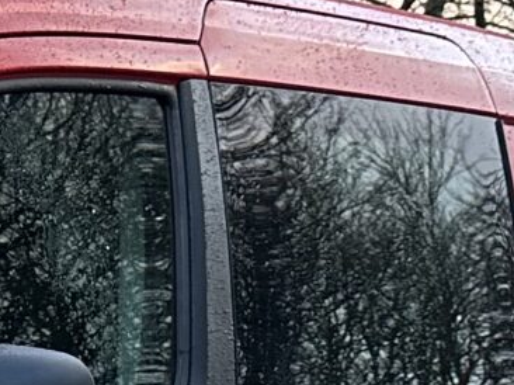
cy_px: 708
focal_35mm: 168
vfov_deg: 8.5
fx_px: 2493
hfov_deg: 10.1
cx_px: -765
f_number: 1.78
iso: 160
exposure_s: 1/121
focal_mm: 6.86
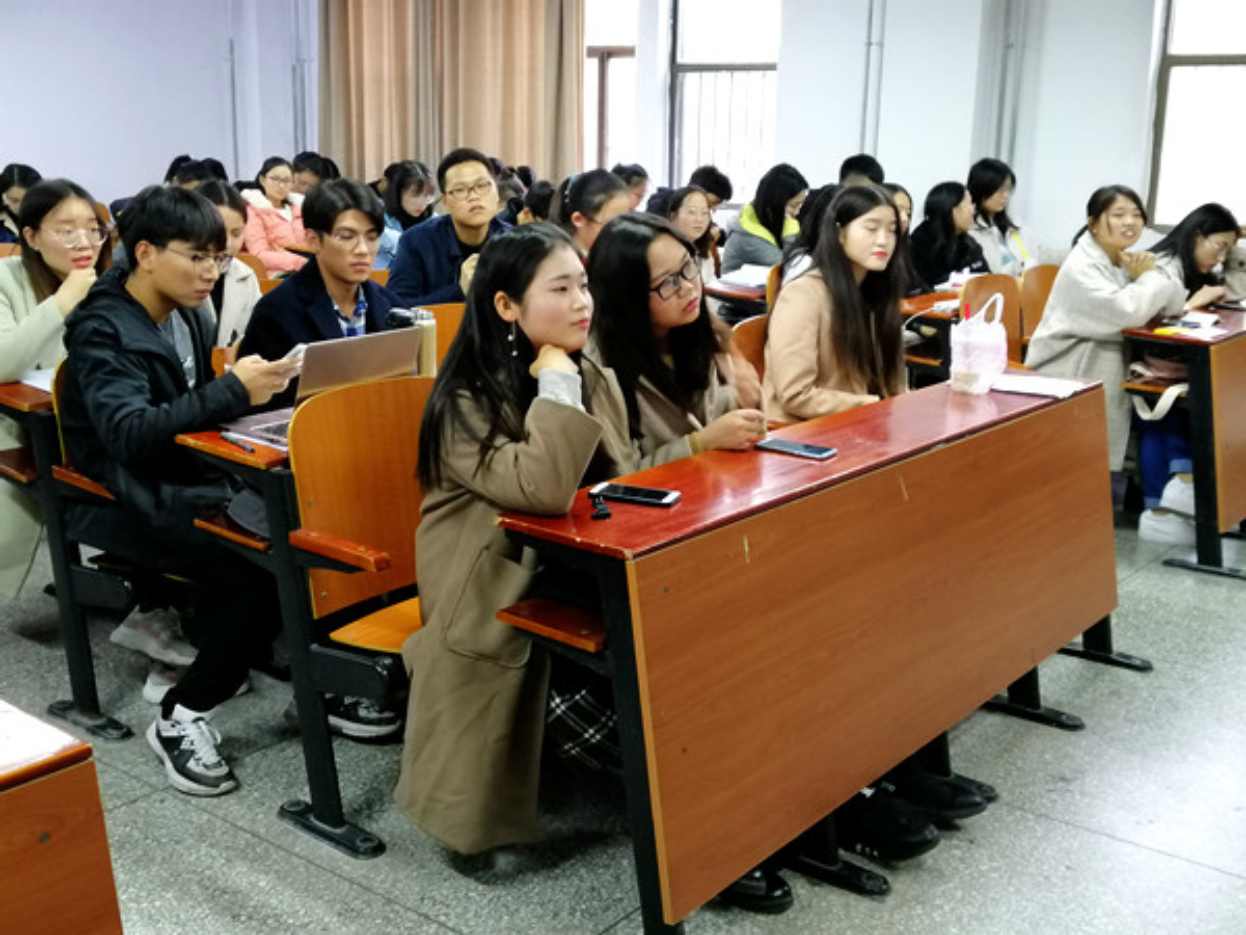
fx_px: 1404
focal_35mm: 39
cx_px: 623
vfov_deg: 36.8
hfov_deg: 47.9
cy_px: 468
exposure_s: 1/25
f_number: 2.2
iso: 400
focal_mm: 3.81
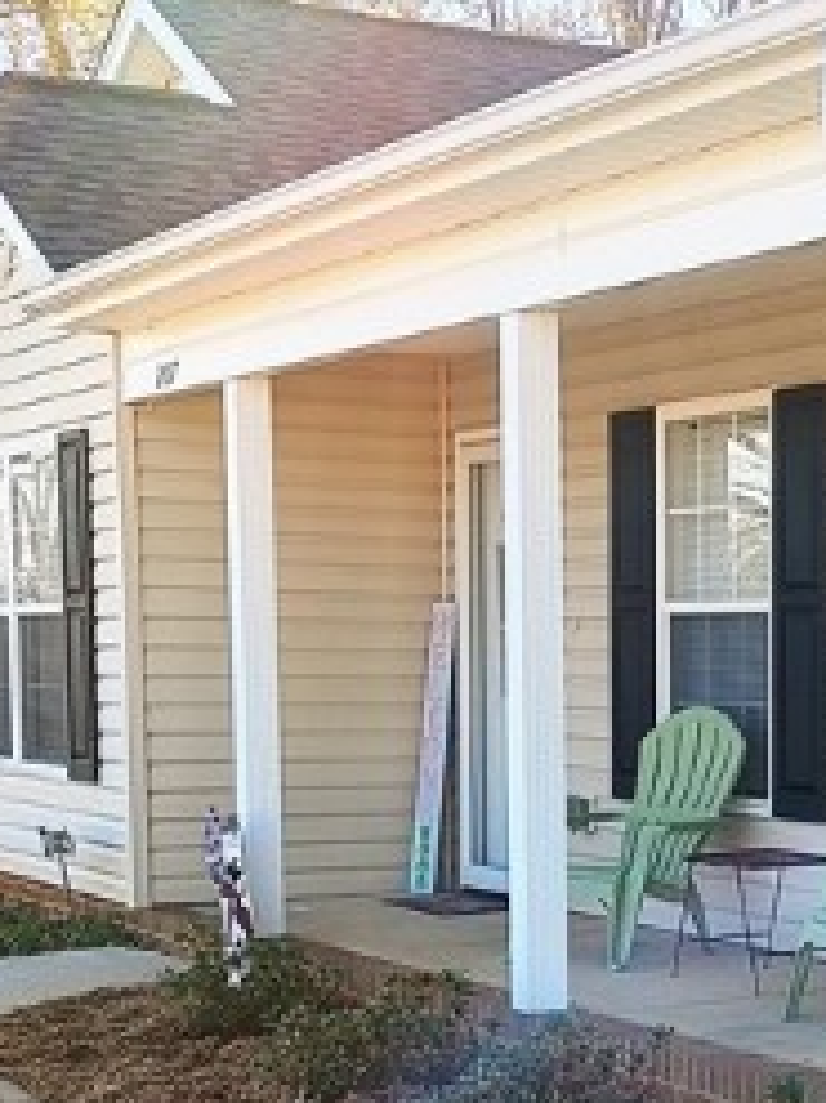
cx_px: 857
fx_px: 2579
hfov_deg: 17.7
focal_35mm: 81
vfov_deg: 23.6
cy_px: 951
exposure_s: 1/775
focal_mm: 4.81
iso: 50
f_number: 1.8
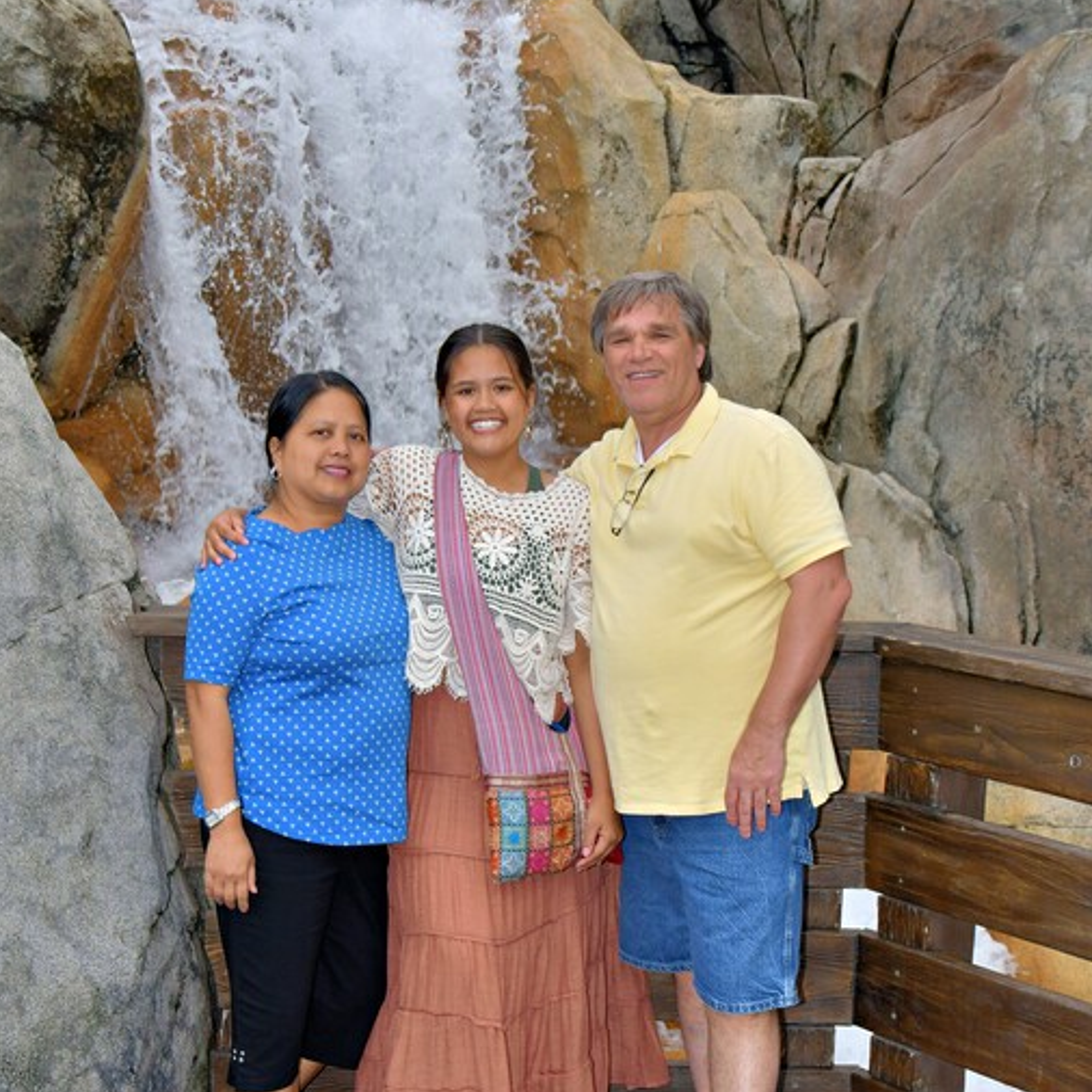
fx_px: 2213
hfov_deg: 27.7
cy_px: 476
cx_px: 541
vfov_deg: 27.7
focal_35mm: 62
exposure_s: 1/250
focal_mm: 32
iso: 200
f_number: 9
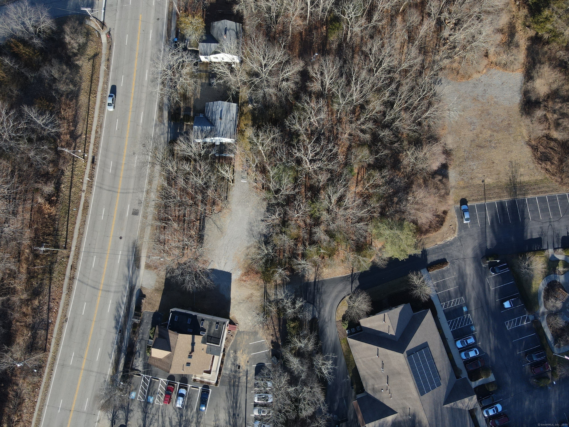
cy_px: 214
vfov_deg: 56.8
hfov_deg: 71.6
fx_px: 394
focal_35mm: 24
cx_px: 284
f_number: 2.8
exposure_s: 1/500
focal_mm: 4.5
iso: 200
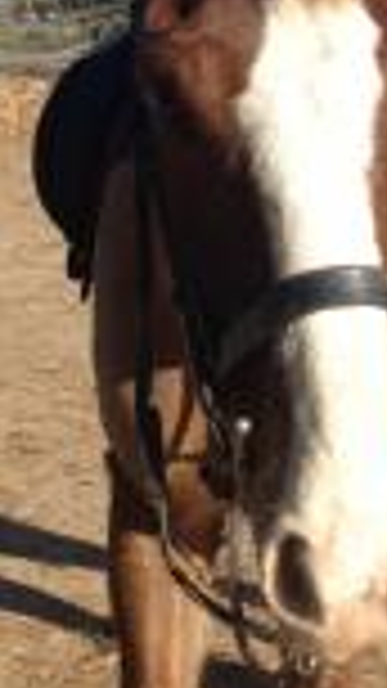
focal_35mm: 100
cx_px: 234
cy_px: 279
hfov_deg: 12.1
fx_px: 1825
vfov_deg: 21.3
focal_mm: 4.28
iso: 50
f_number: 2.4
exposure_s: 1/1381
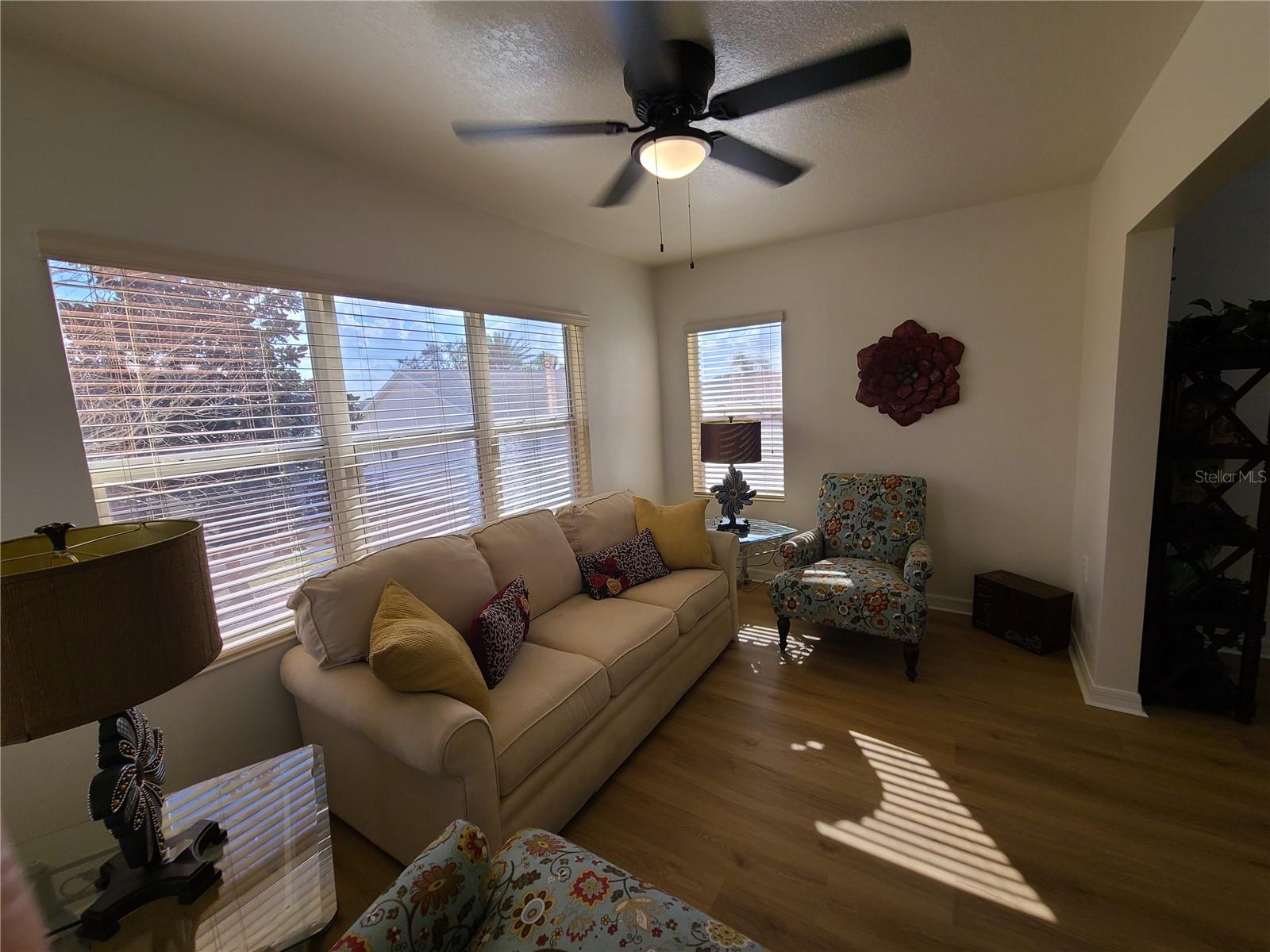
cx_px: 635
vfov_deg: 89.9
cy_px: 476
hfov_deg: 106.2
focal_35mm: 13
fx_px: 477
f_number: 2.2
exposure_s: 1/120
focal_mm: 2.2
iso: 64
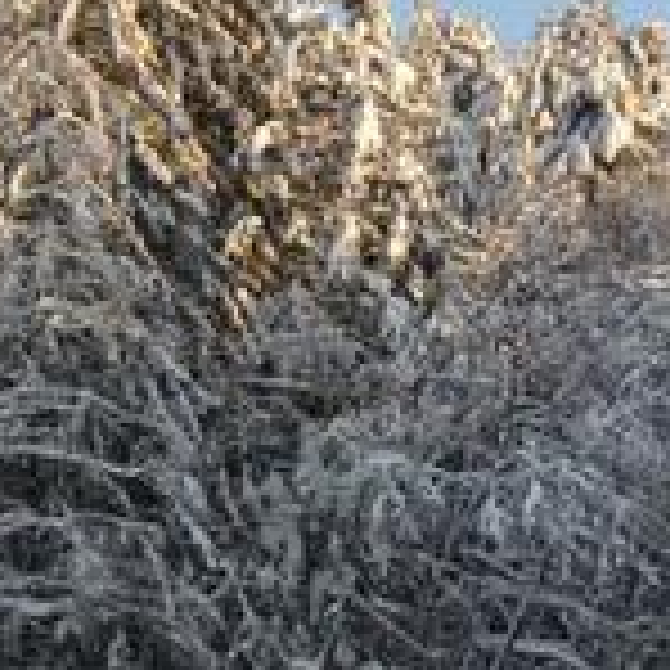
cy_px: 65
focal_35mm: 192
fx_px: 4201
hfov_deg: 8.8
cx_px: 1183
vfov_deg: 9.1
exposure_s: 1/160
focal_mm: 35
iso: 100
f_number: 6.3
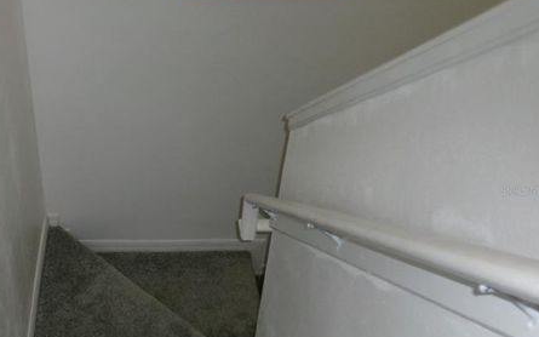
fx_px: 690
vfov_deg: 27.4
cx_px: 124
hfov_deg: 41.2
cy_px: 190
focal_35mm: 47
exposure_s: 1/34
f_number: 3.9
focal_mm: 5.1
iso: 200
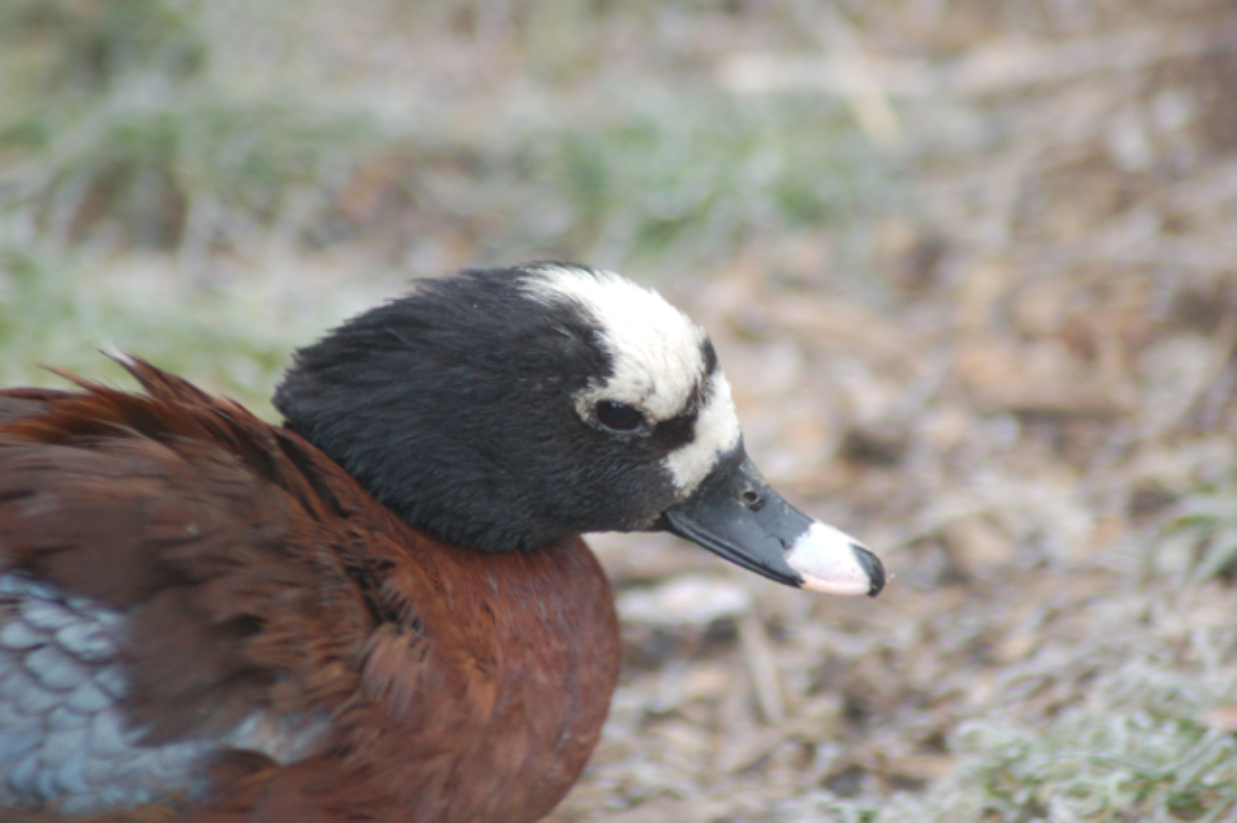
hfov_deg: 6.9
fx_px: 10303
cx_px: 618
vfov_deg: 4.6
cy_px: 412
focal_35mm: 300
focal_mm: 200
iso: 800
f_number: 5
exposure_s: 1/60
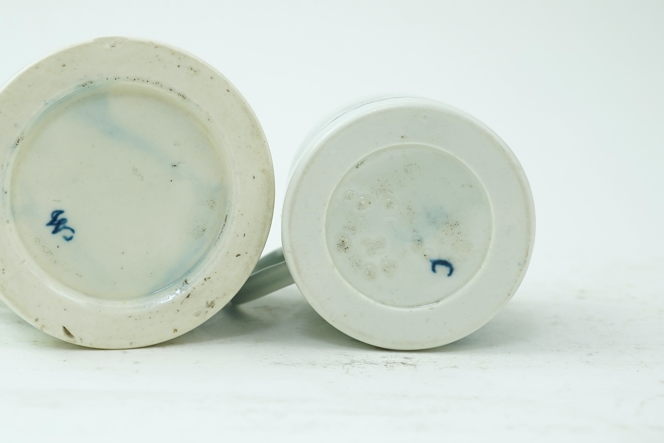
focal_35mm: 63
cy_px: 188
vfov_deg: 21.5
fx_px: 1162
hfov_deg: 31.8
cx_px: 255
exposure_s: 1/60
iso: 640
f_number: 10
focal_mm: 30
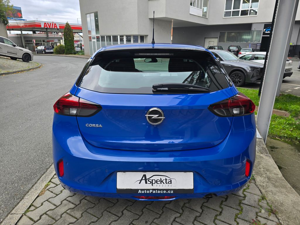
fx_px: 199
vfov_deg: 58.9
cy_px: 112
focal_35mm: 23
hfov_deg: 73.9
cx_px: 150
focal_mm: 6.3
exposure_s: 1/180
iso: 16
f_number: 1.7
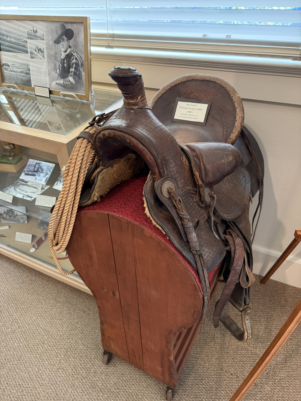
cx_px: 150
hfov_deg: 56.8
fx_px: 278
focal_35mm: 24
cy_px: 200
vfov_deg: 71.6
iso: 400
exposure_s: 1/60
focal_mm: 6.76
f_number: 1.78
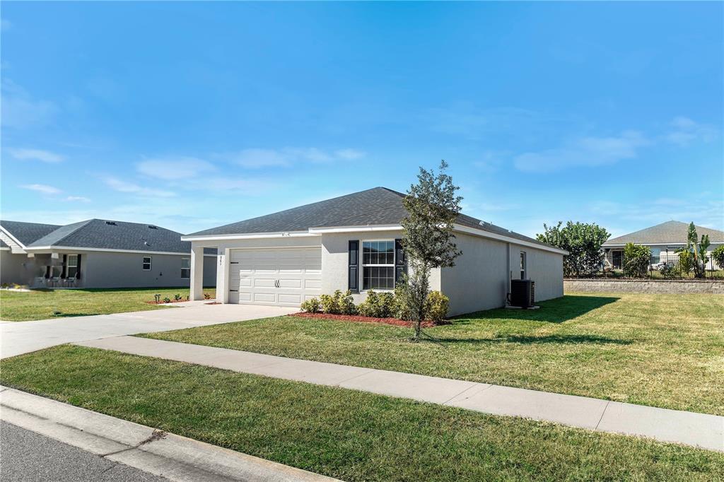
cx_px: 362
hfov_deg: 73.8
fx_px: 482
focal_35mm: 24
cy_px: 241
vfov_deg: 53.1
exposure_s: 1/40
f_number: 4
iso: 160
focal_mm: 16
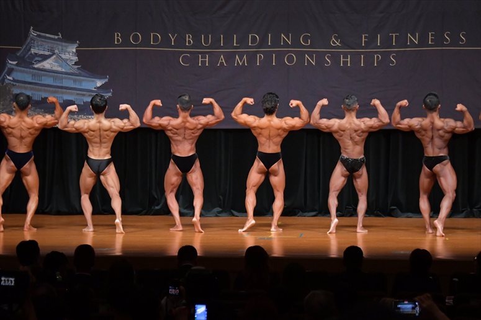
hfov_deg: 13.7
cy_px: 160
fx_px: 2003
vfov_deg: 9.1
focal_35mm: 150
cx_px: 240
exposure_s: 1/400
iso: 5000
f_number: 5.6
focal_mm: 100
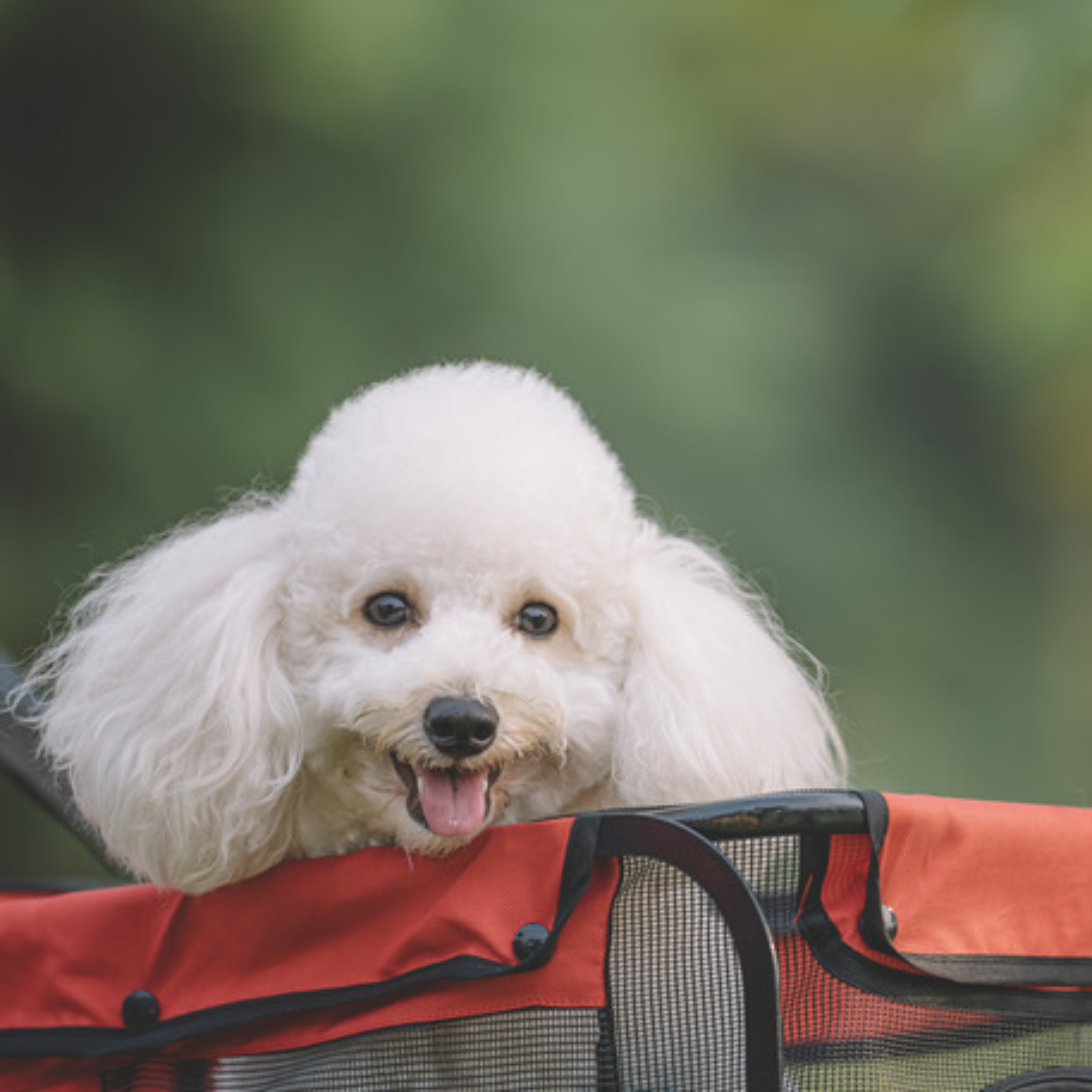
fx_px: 10350
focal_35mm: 290
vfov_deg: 6.0
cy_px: 573
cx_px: 836
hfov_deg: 6.0
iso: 160
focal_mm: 200
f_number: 2.8
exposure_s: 1/400
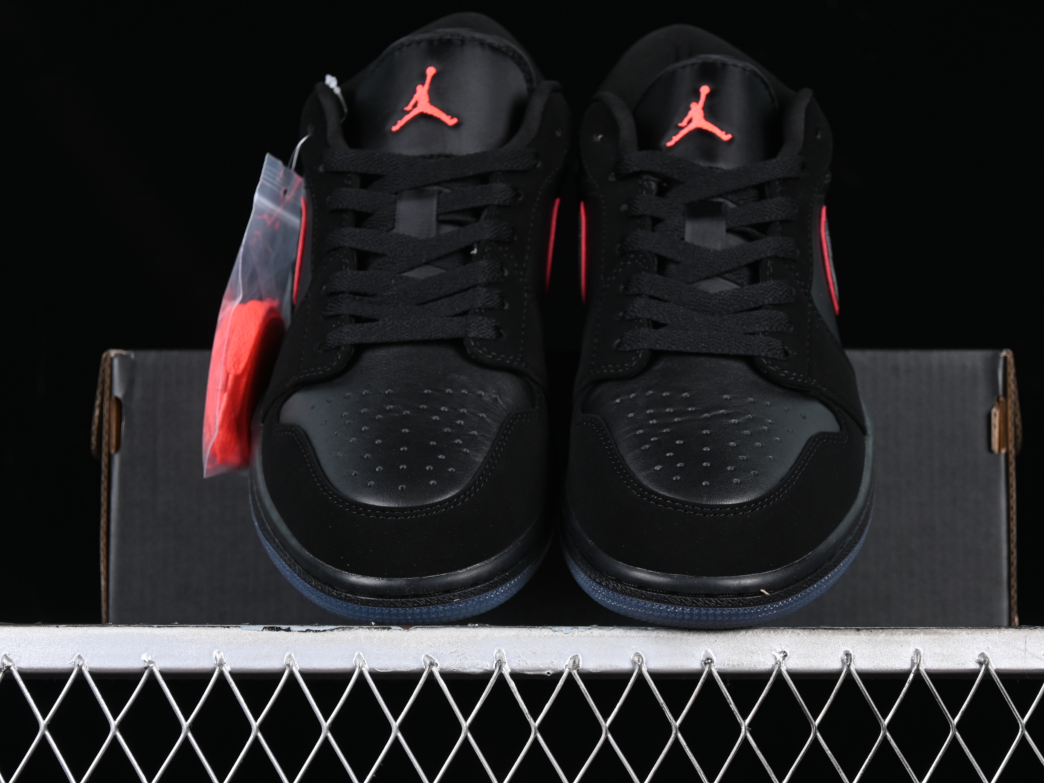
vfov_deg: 18.0
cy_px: 388
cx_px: 543
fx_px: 2473
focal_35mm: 82
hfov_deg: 23.8
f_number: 6.3
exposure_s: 1/60
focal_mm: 50
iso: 160
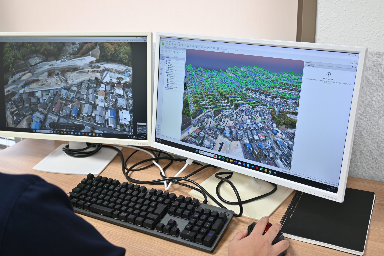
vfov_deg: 35.5
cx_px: 192
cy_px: 128
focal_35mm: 38
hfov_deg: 51.3
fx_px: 400
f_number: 4.2
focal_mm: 25
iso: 100
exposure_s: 1/20
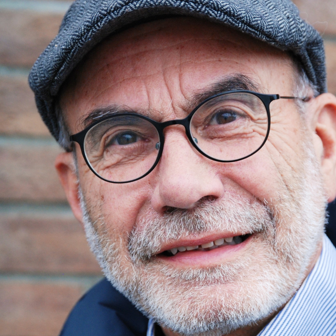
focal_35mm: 173
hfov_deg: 10.1
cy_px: 205
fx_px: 1900
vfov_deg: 10.1
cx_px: 180
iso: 400
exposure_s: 1/320
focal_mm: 58
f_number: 4
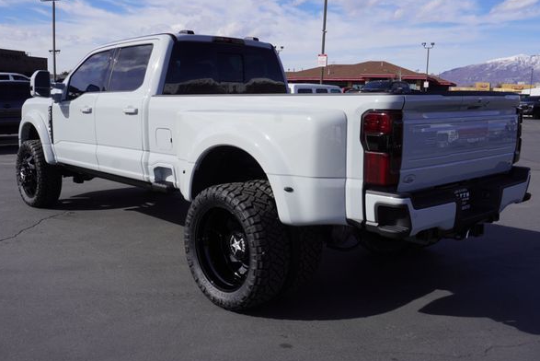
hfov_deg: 53.1
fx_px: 540
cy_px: 173
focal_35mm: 36
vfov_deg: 36.9
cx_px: 254
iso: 100
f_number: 10
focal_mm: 22
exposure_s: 1/250
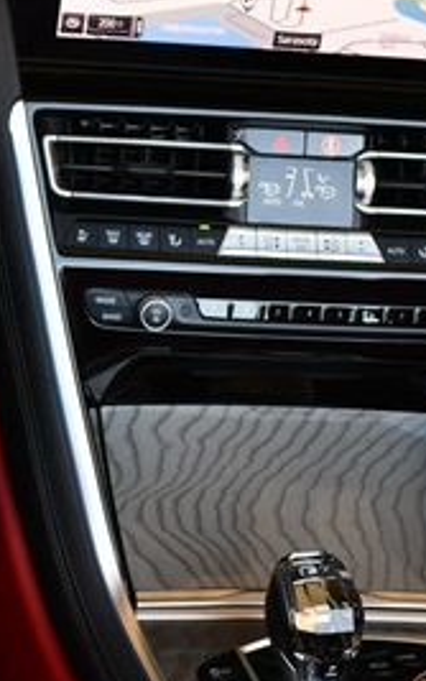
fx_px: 1634
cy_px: 219
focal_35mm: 88
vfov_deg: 23.4
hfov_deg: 14.3
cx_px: -107
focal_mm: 18
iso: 450
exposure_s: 1/250
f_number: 3.5
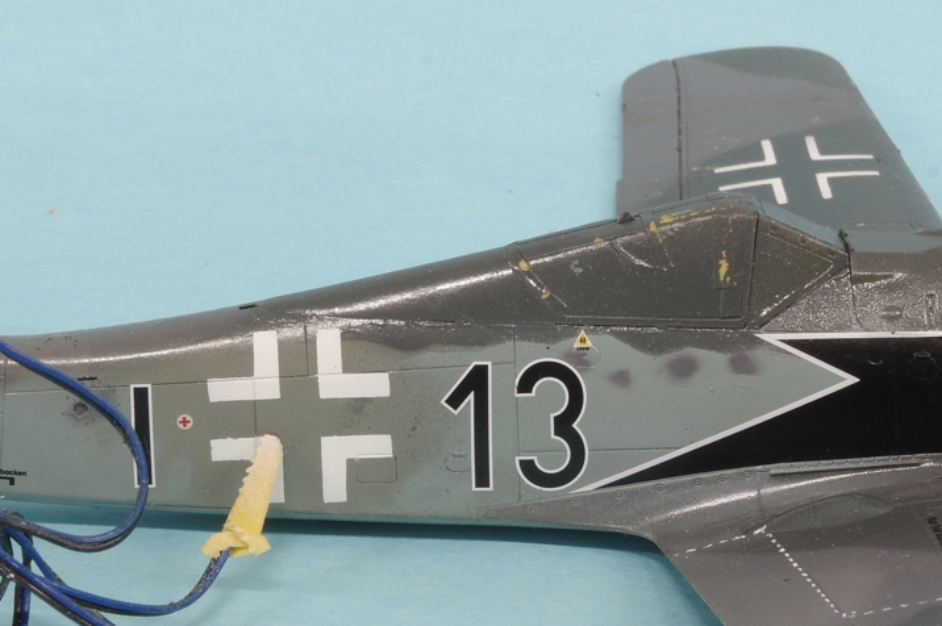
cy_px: 516
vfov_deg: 6.0
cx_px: 496
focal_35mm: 228
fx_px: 5960
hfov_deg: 9.0
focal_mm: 68
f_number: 22
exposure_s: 2
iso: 100
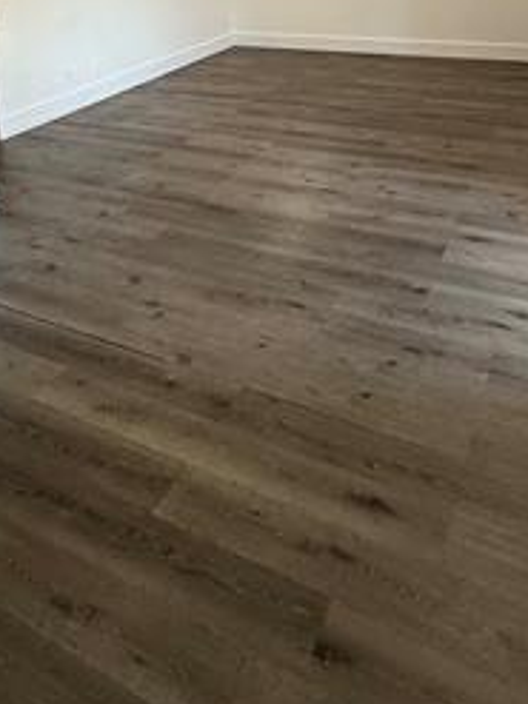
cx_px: 171
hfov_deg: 41.2
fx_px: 692
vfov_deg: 49.1
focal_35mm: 34
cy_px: 91
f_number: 2.2
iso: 250
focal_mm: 2.22
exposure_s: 1/120
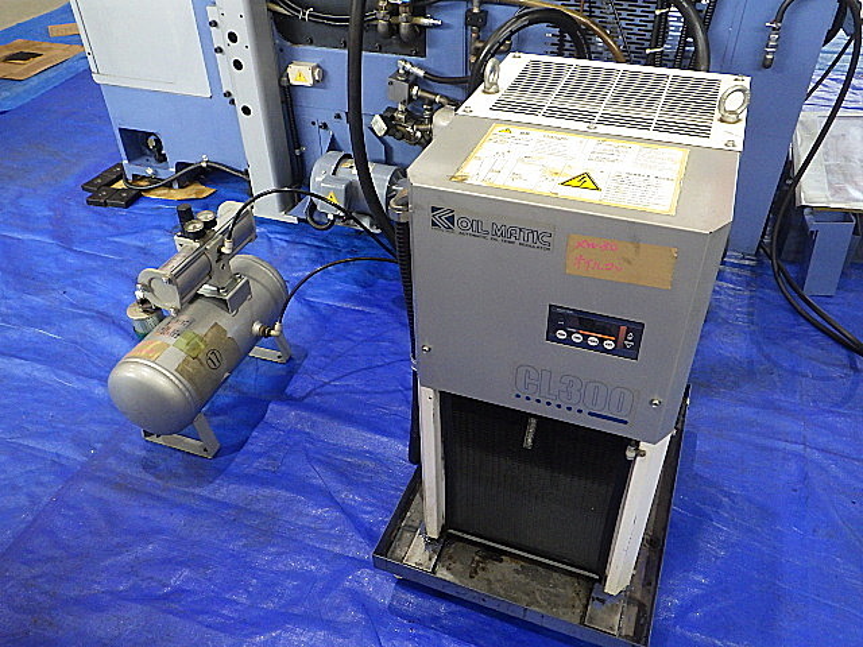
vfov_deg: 49.7
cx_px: 432
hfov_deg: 63.4
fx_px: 698
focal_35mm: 28
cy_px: 324
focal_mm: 5
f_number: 3.5
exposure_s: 1/45
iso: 640
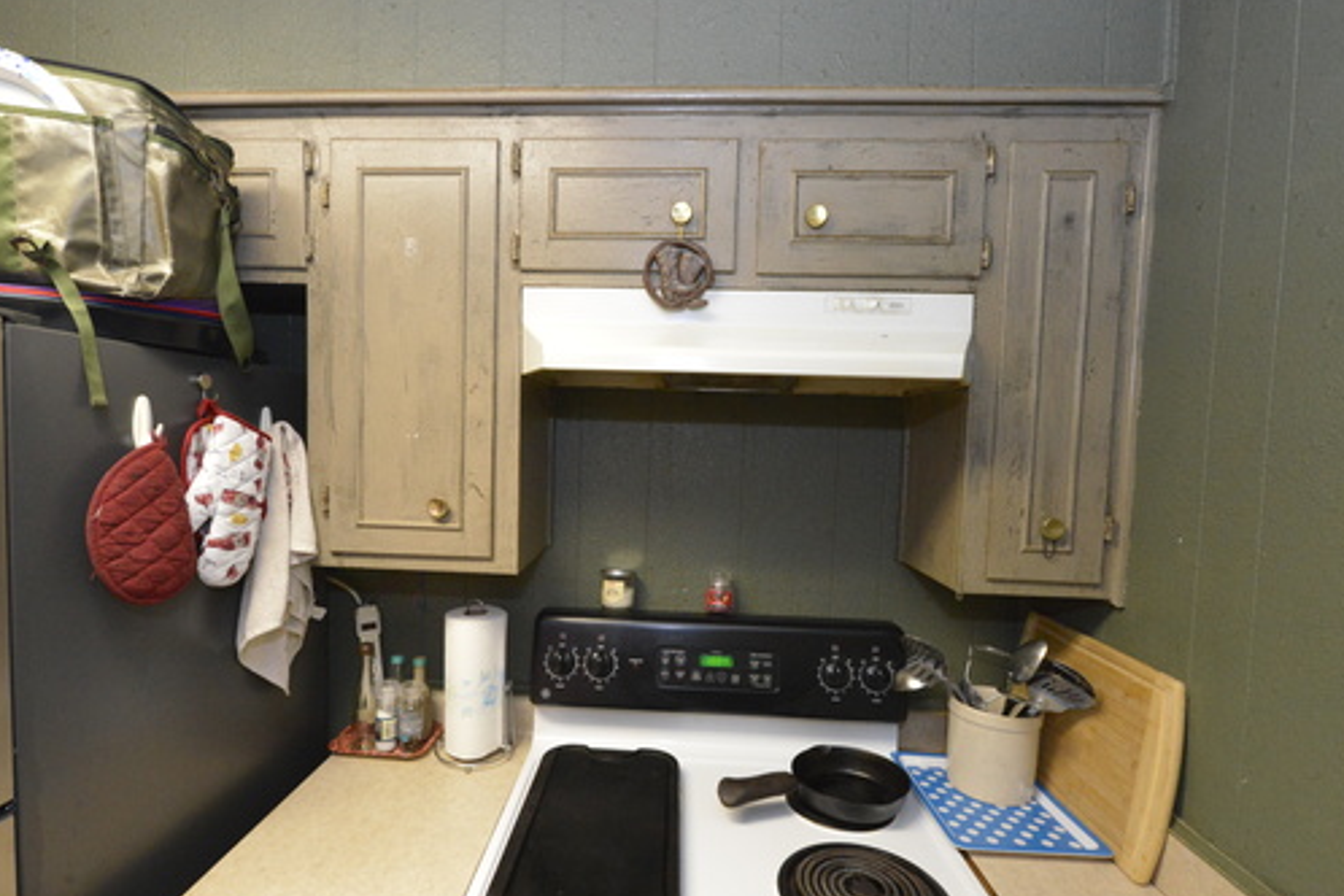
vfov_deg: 67.3
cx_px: 629
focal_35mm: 18
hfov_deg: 89.9
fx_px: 672
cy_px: 476
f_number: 11
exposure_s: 1/60
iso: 6400
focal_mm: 14
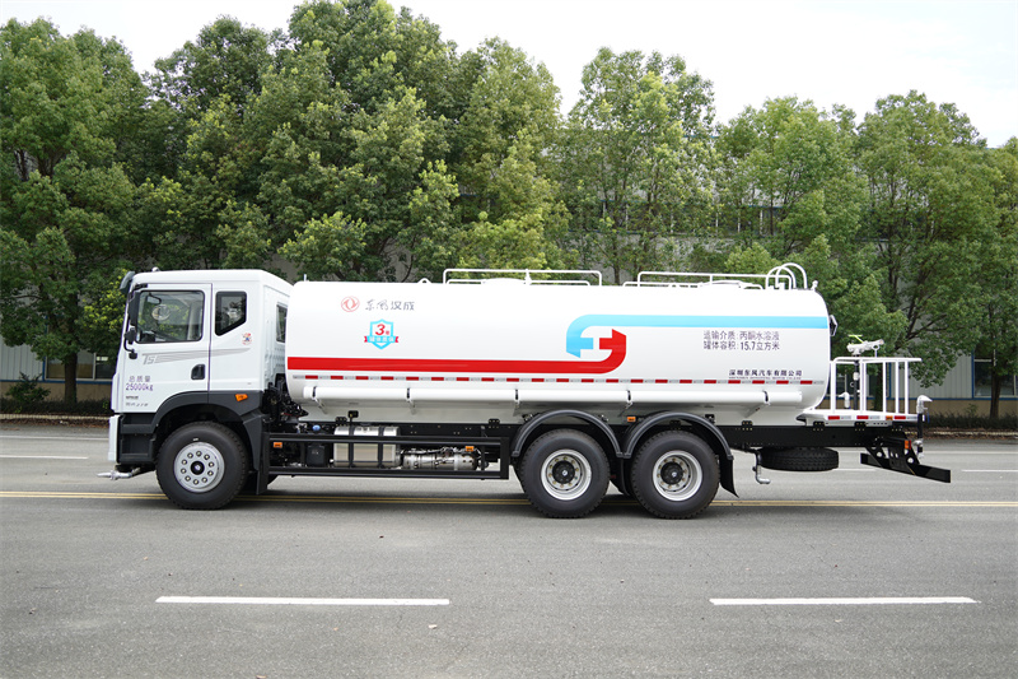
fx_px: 792
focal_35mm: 28
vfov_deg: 46.4
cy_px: 340
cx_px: 509
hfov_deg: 65.5
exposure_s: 1/500
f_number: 3.2
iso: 100
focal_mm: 28
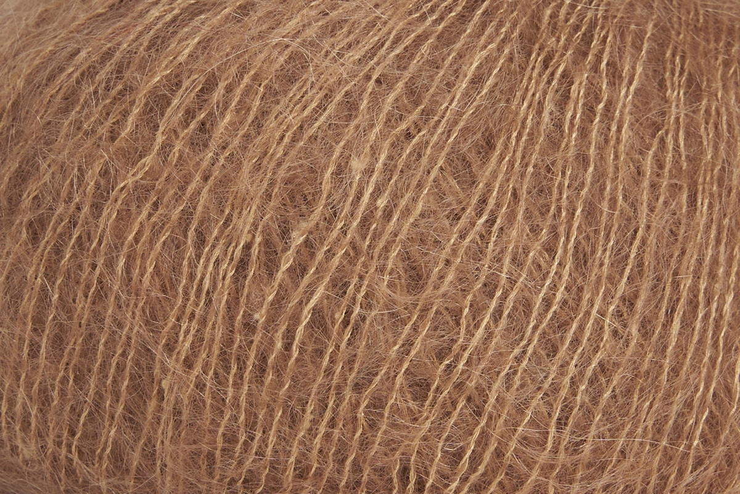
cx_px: 370
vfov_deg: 23.4
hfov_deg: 34.5
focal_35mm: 58
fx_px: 1192
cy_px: 247
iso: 200
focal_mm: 58
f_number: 11
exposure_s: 1/125
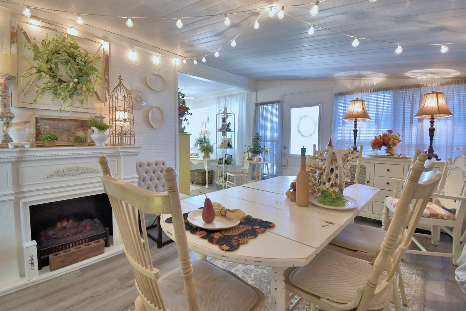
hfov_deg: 96.7
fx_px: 207
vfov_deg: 73.7
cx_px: 231
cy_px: 148
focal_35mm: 16
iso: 560
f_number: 4.5
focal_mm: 10
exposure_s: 1/30
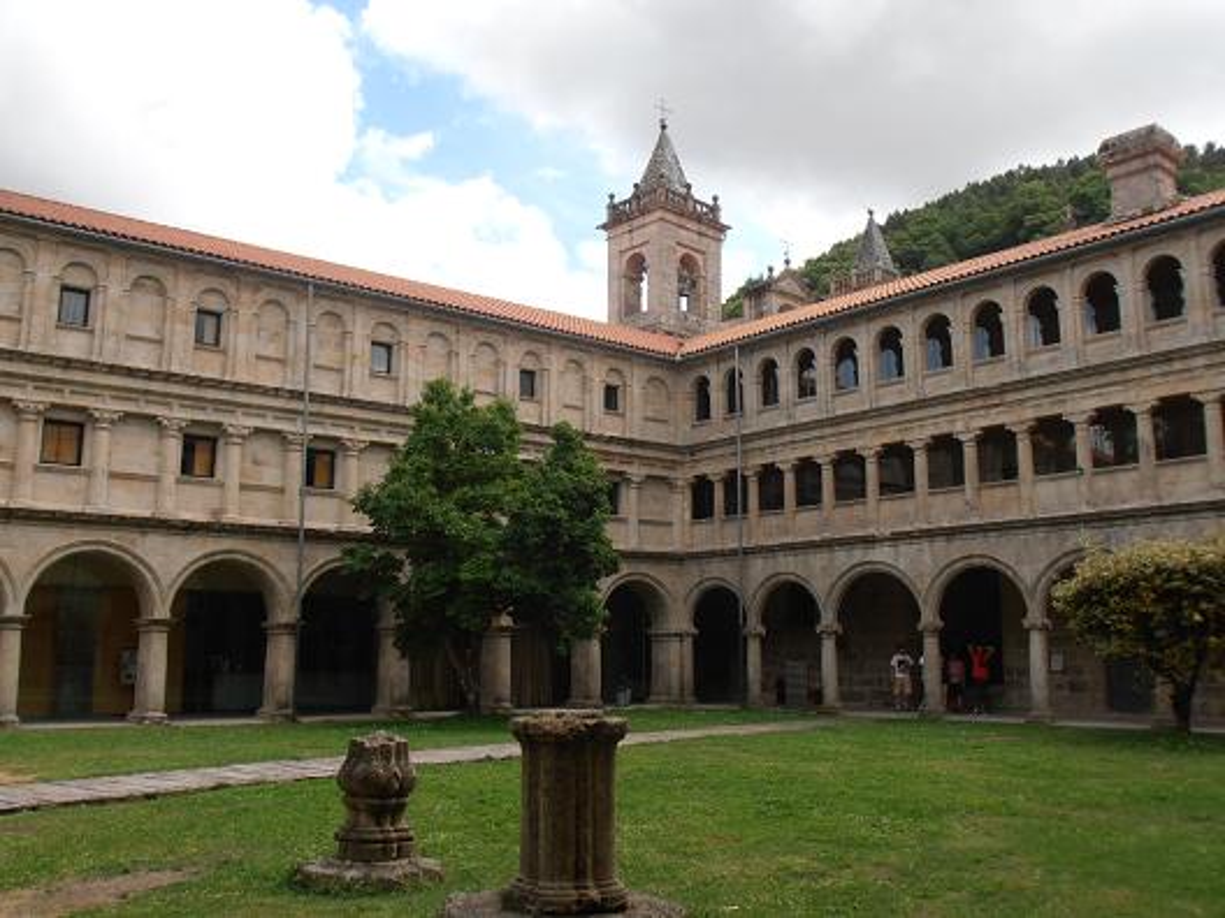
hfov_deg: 50.1
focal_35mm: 37
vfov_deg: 38.7
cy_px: 459
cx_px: 612
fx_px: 1309
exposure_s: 1/500
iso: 80
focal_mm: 6.61
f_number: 3.9
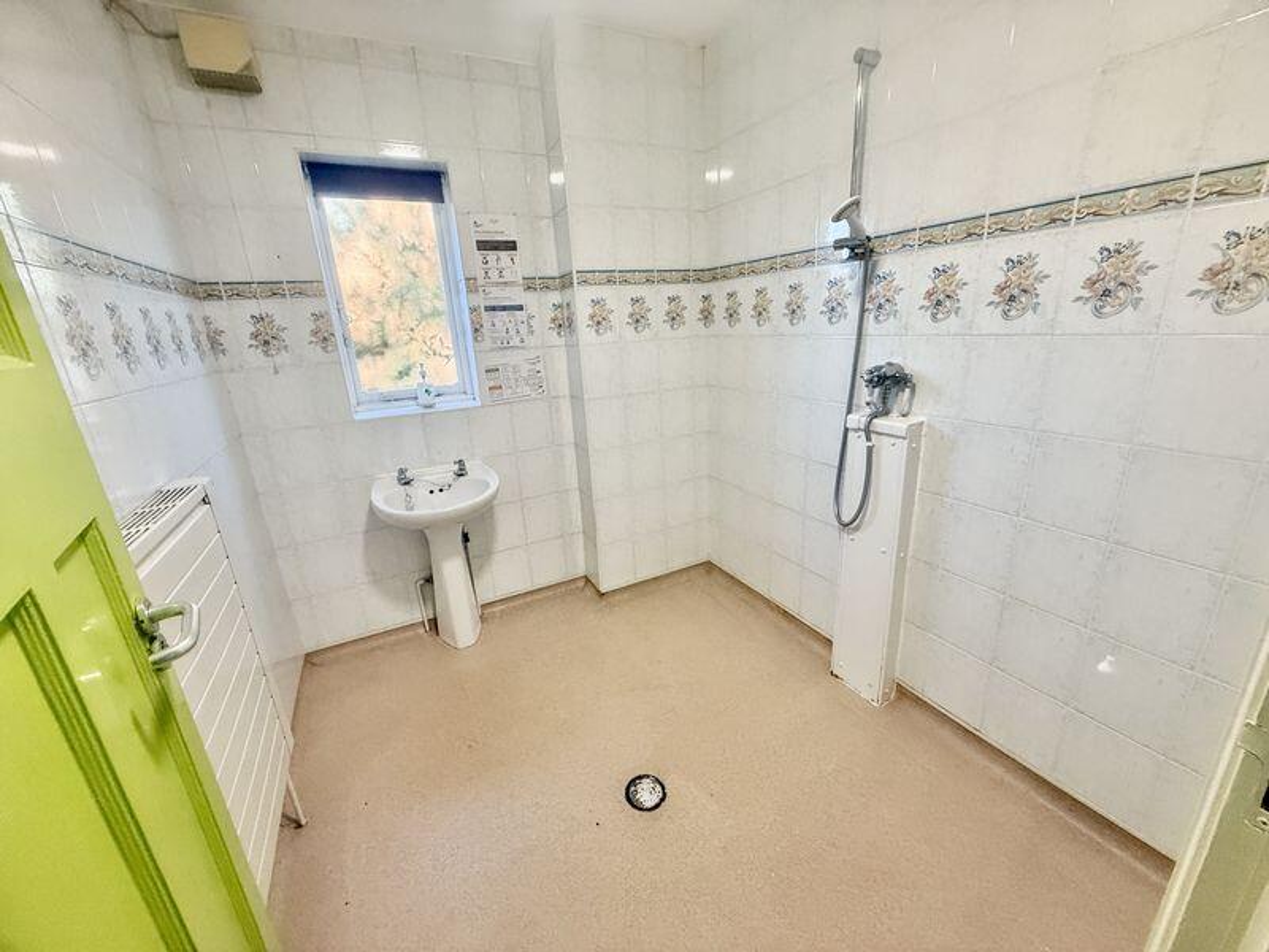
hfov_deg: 102.1
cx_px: 634
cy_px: 476
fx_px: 513
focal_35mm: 14
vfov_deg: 85.7
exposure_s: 1/63
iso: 320
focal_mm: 2.22
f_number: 2.2
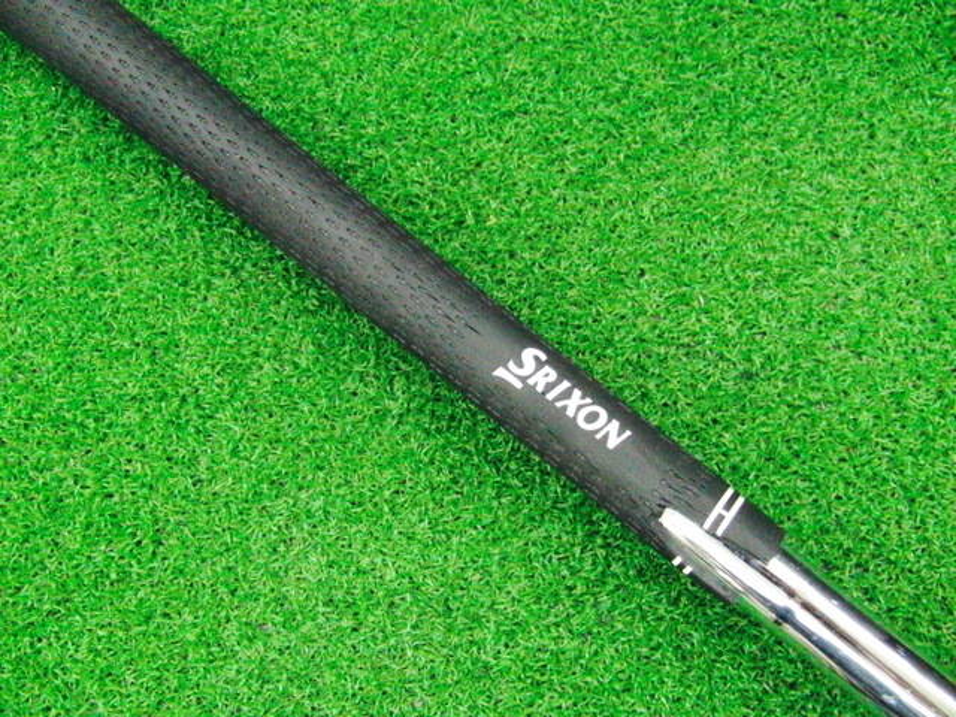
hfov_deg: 50.1
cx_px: 478
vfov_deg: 38.7
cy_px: 358
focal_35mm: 37
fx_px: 1022
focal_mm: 6.42
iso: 3200
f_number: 3.6
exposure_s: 1/160
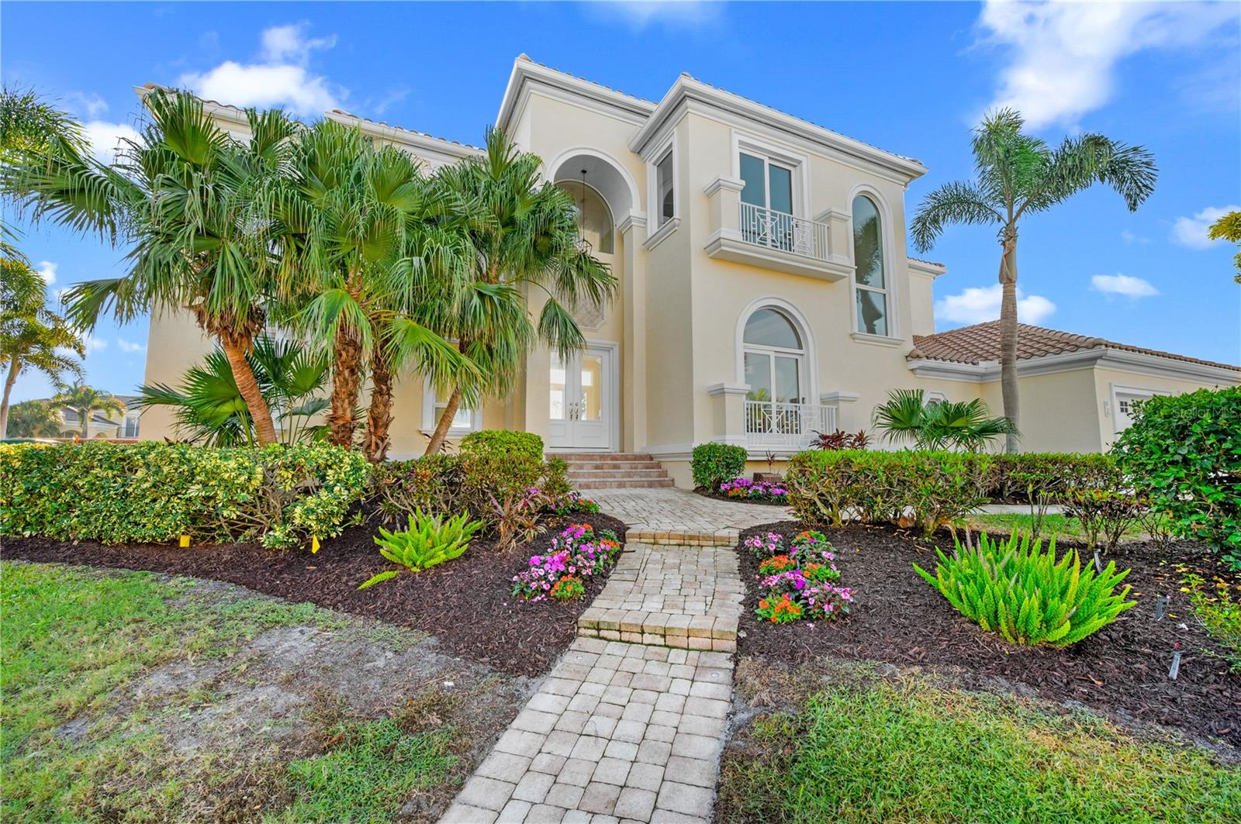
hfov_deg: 102.4
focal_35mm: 14
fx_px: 499
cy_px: 412
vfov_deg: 79.1
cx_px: 620
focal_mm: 14.5
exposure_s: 1/30
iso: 400
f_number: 8
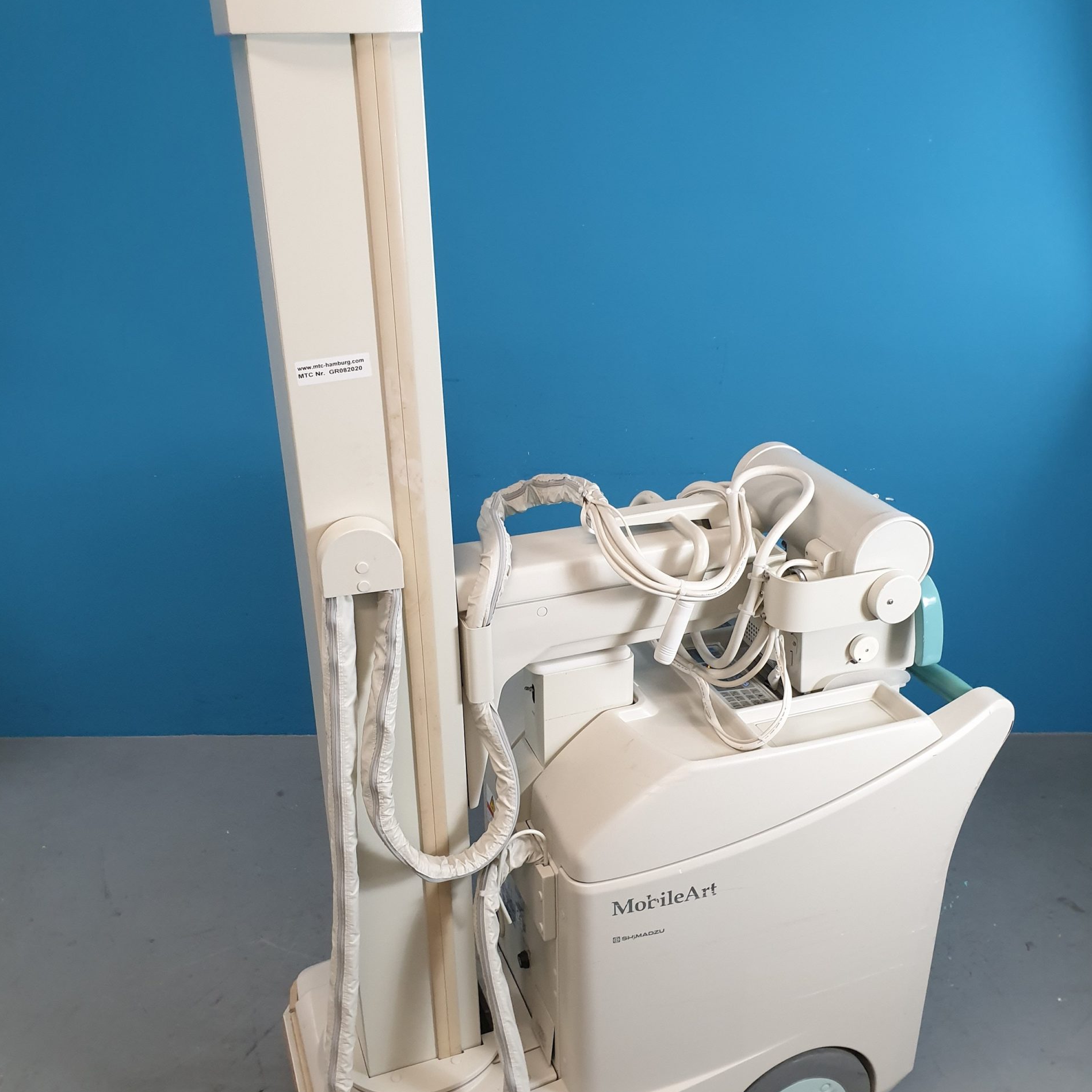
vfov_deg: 52.4
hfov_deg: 52.5
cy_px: 612
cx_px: 550
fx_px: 1106
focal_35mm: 31
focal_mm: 4.3
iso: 320
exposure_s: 1/50
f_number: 2.4
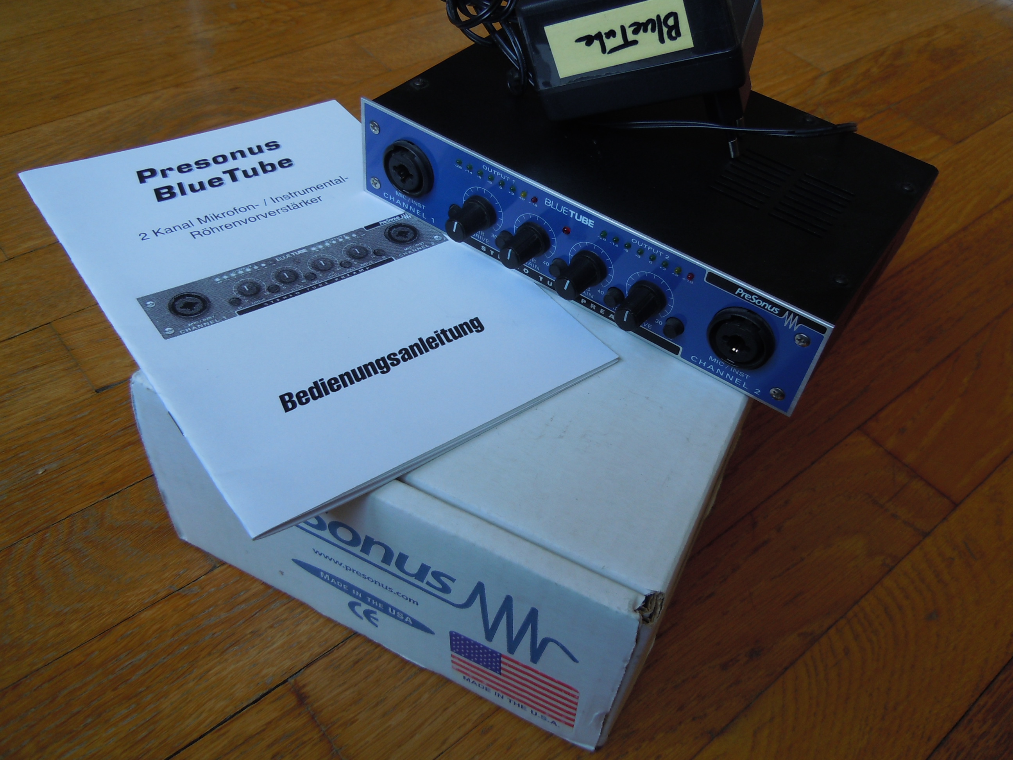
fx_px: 878
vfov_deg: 46.8
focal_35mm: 30
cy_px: 380
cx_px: 506
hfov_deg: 60.0
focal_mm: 5.4
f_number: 3.5
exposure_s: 1/60
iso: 100
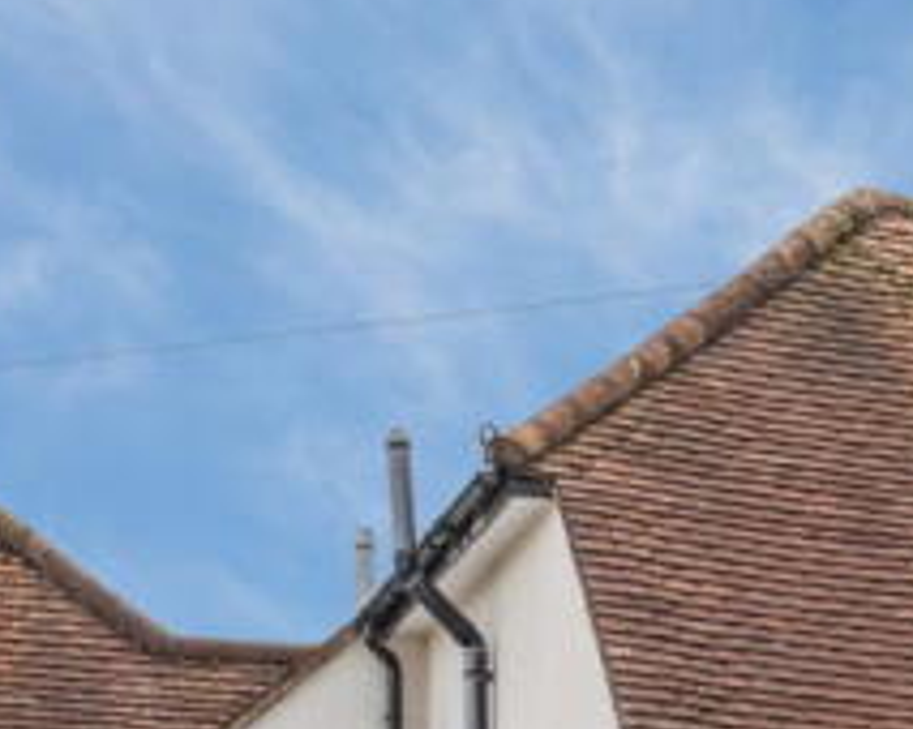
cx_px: 1110
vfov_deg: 9.2
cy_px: 1396
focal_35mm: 158
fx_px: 4265
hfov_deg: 11.9
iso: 640
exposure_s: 1/1250
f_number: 5.6
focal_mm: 35
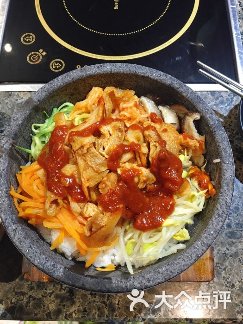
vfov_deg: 61.7
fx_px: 271
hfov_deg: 48.2
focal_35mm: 29
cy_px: 162
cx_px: 122
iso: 125
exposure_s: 1/33
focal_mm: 4.15
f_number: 2.2
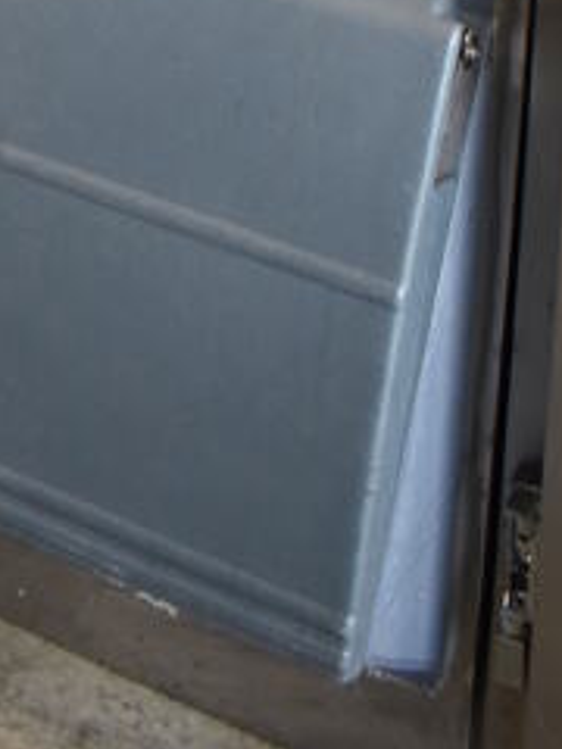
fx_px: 2143
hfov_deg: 14.8
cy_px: -669
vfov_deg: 16.2
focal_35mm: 99
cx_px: 97
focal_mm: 18
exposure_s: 1/125
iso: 900
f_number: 3.5
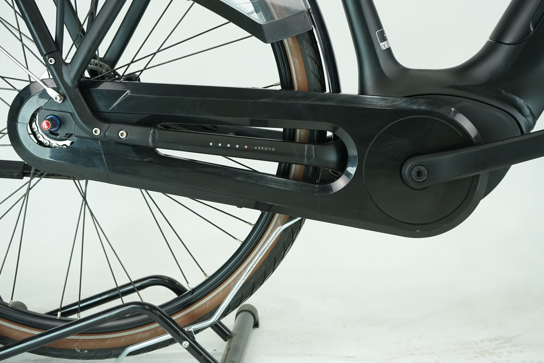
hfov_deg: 38.2
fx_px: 786
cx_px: 290
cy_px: 186
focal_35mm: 52
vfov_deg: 26.0
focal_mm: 48
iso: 1600
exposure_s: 1/200
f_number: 5.6
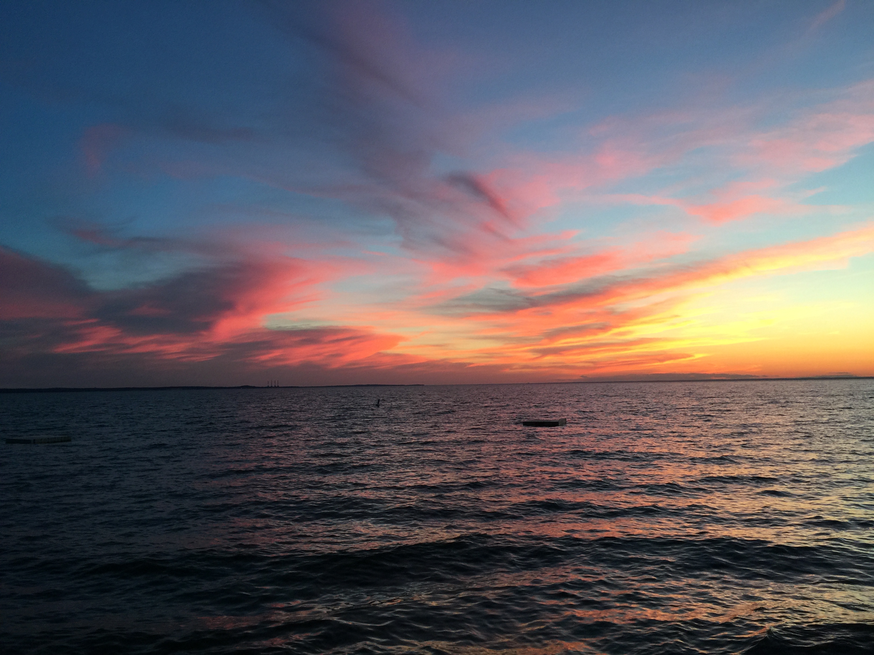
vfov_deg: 48.2
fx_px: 732
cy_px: 328
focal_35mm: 29
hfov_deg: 61.7
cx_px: 437
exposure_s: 1/30
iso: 32
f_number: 2.2
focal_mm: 4.15
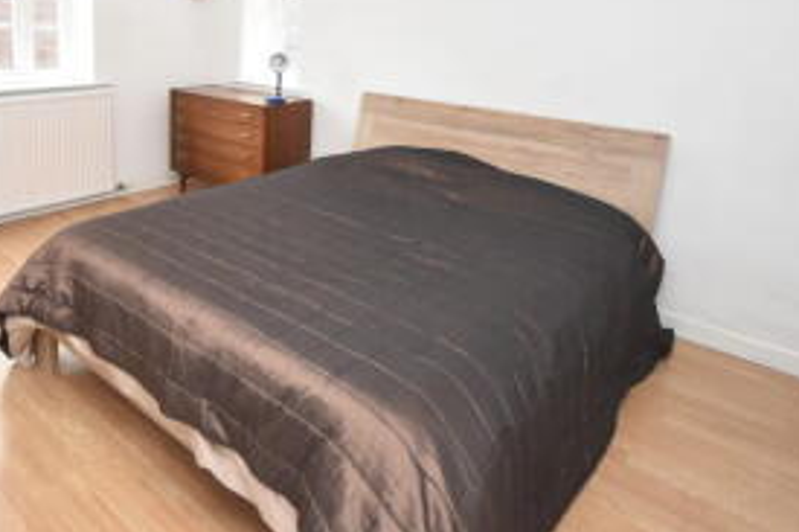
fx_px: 577
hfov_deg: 67.1
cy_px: 115
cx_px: 253
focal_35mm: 26
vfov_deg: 47.1
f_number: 4
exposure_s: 1/100
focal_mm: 10
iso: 1600
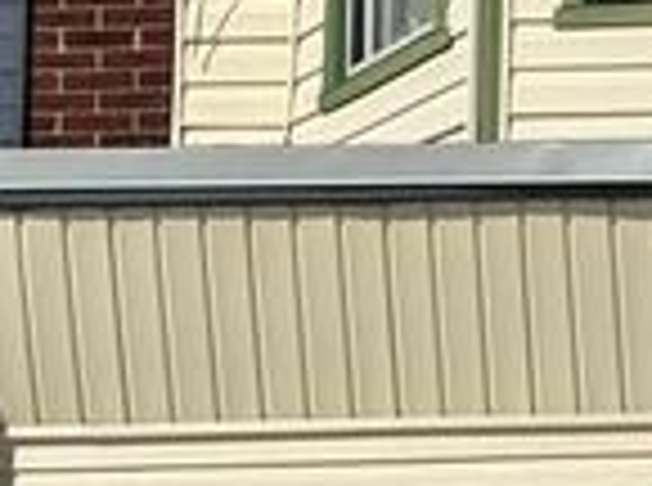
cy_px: 470
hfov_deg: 9.8
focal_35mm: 197
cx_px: 904
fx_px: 3701
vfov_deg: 7.5
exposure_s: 1/11364
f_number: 1.78
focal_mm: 6.76
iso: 50
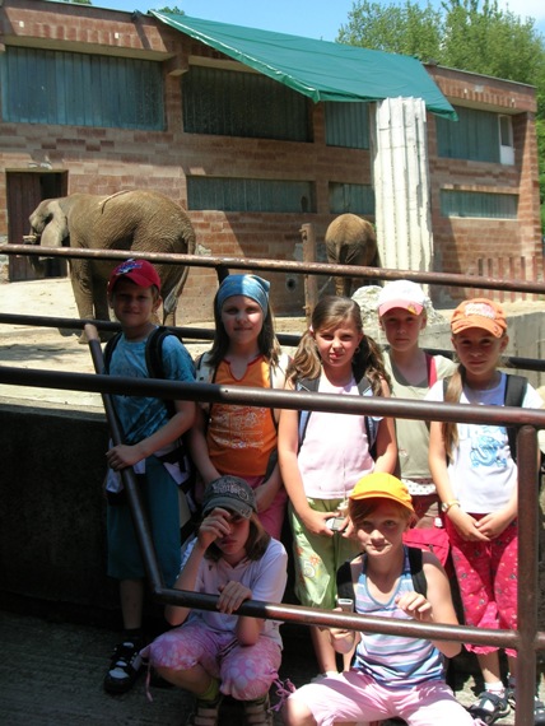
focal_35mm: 38
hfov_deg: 37.7
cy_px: 363
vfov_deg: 49.0
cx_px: 272
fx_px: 797
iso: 64
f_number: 4.8
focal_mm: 7.8
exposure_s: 1/334
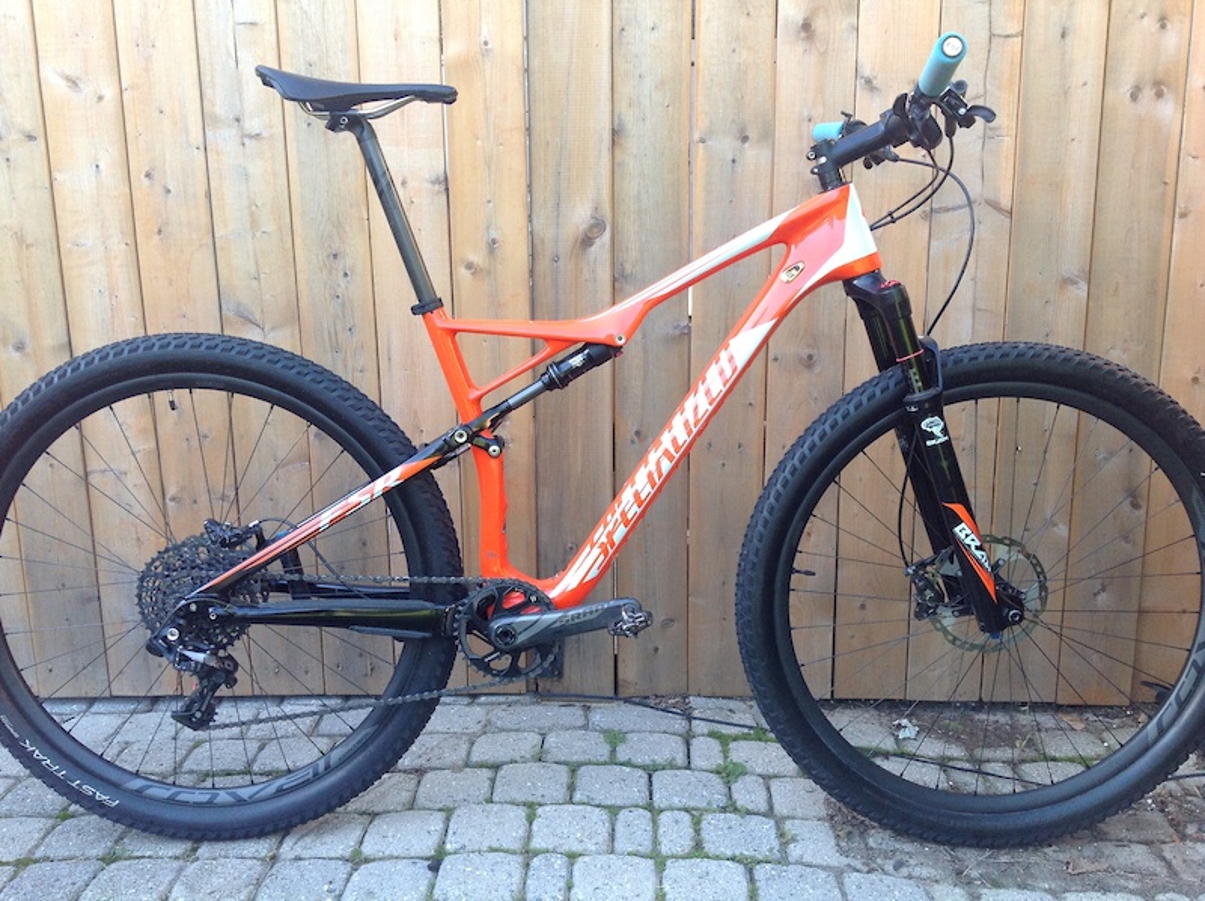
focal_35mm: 35
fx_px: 1217
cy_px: 450
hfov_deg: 52.7
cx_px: 602
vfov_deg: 40.6
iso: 80
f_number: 2.4
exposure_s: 1/120
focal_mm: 4.28
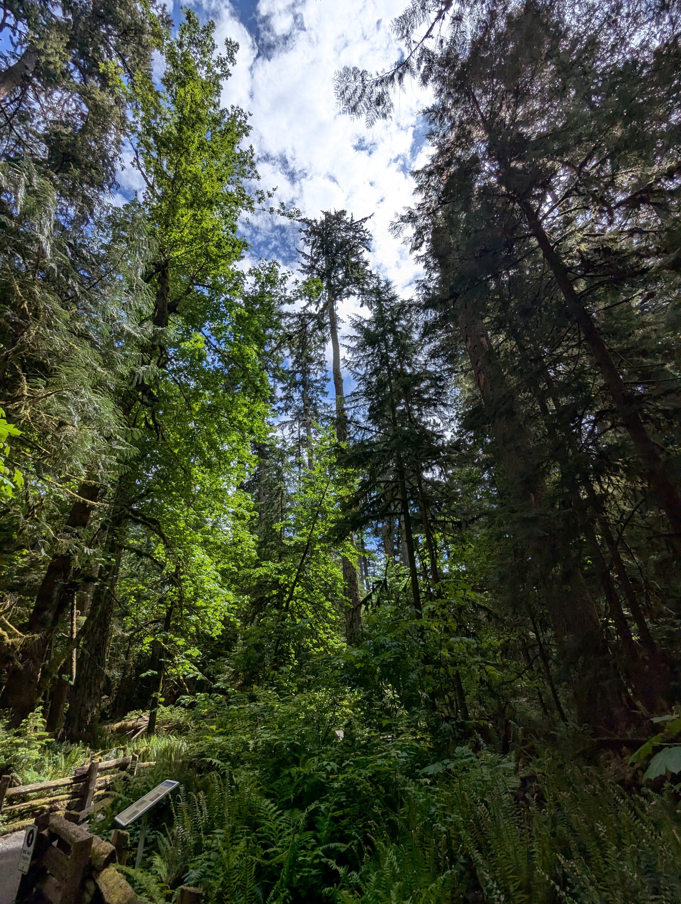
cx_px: 340
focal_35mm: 16
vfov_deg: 94.4
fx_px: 419
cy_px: 452
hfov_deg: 78.2
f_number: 2.2
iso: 42
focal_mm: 2.35
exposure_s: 1/2817
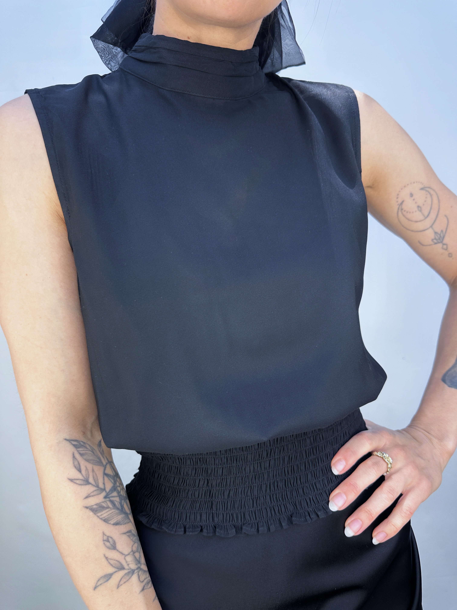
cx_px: 228
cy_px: 305
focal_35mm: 24
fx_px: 422
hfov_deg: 56.8
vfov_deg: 71.6
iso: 64
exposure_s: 1/188
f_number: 1.78
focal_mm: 6.86
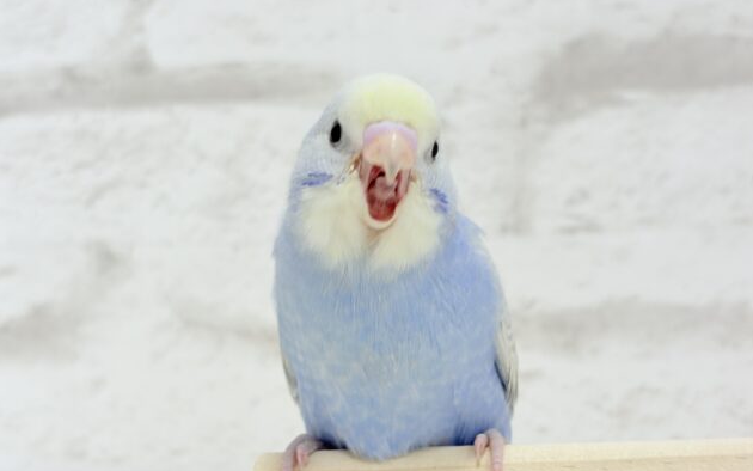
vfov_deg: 23.2
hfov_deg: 36.3
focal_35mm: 56
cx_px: 379
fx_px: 1149
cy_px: 245
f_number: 1.6
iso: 32
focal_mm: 5.96
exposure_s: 1/50
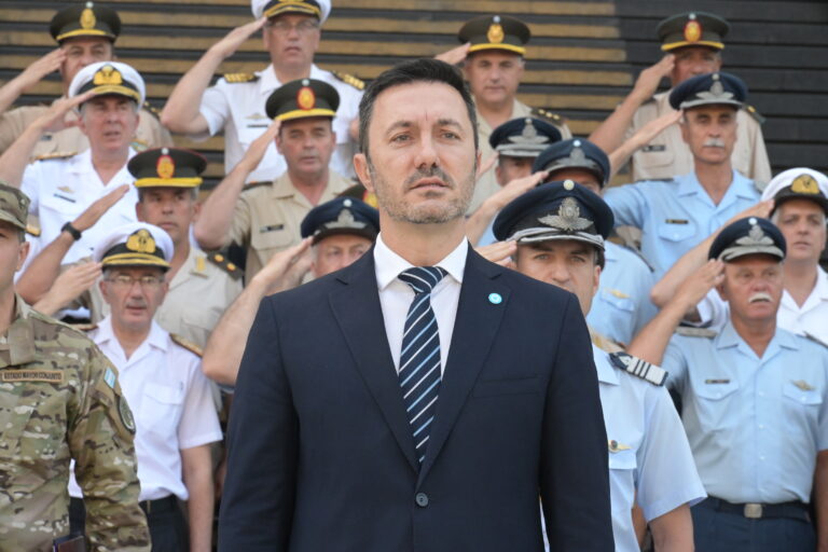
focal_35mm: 200
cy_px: 276
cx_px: 414
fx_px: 4600
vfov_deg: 6.9
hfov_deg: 10.3
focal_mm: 200
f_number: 18
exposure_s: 1/320
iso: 6400
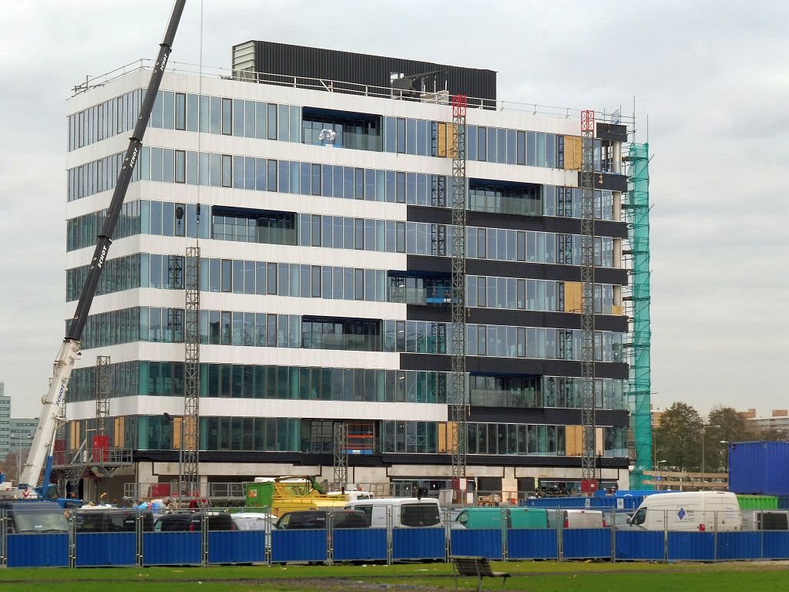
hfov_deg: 18.0
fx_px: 2484
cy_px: 296
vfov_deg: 13.6
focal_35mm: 109
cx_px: 394
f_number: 5.3
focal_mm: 19.4
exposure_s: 1/60
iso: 125
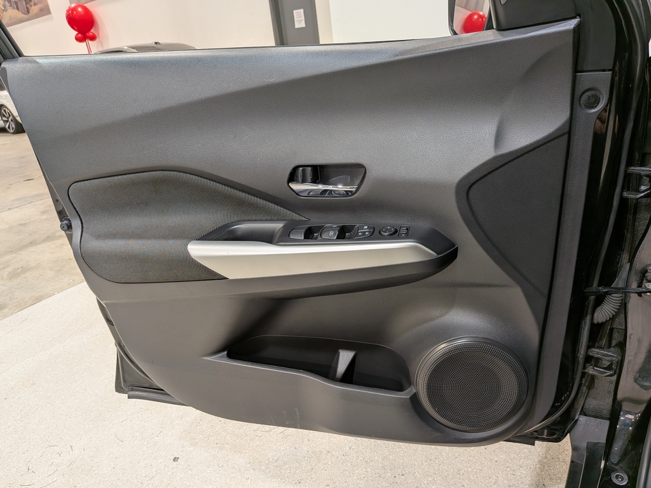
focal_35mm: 24
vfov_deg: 56.8
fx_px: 451
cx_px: 326
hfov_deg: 71.6
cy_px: 244
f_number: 1.7
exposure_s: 1/25
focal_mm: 4.53
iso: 27
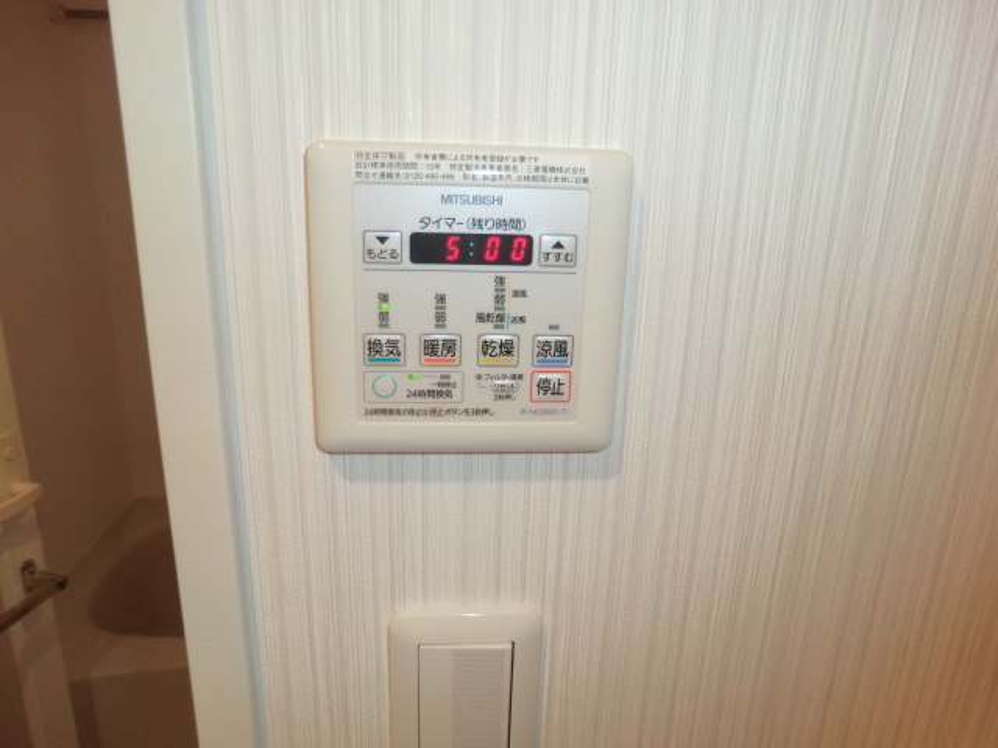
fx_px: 692
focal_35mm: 24
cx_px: 499
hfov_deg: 71.6
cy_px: 374
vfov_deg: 56.8
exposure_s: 1/60
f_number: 3.2
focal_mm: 4.3
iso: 200
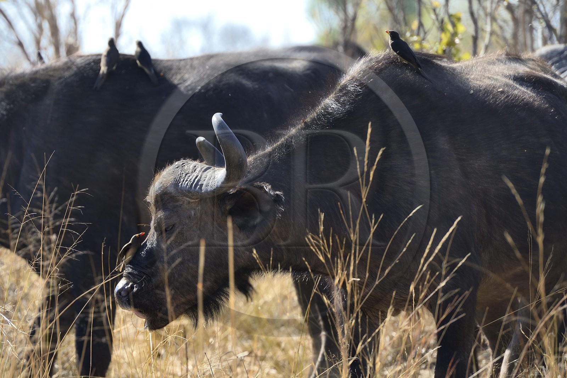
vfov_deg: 4.9
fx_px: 4409
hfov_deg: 7.4
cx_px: 284
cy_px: 189
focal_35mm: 280
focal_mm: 280
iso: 400
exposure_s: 1/1000
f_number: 5.6
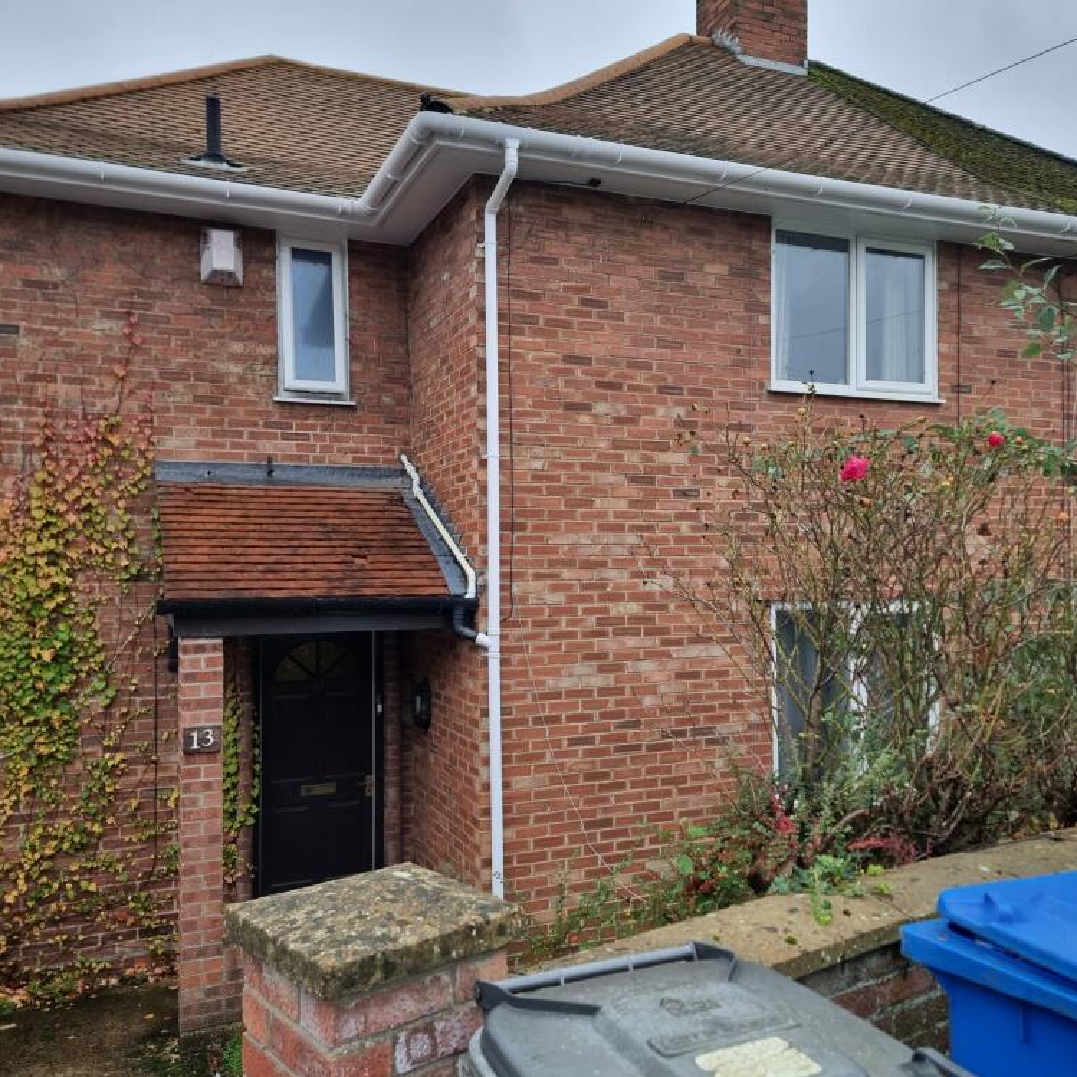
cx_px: 544
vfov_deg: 55.6
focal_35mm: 29
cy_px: 539
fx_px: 1021
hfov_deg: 55.6
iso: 50
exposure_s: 1/100
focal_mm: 6.7
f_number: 1.8
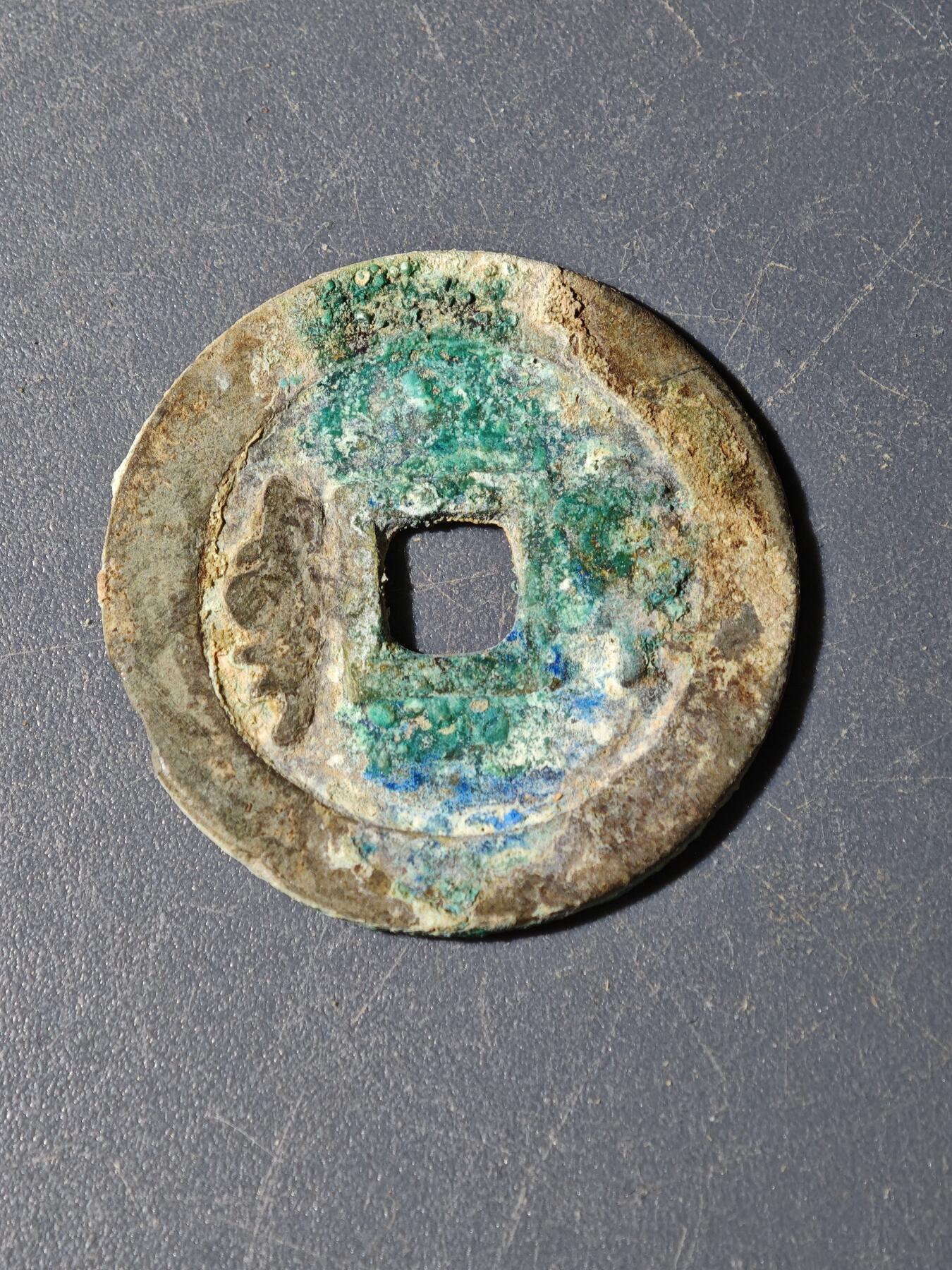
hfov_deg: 16.8
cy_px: 635
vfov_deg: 22.3
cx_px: 476
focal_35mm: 88
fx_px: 3227
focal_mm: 9
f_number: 2
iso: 320
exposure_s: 1/100
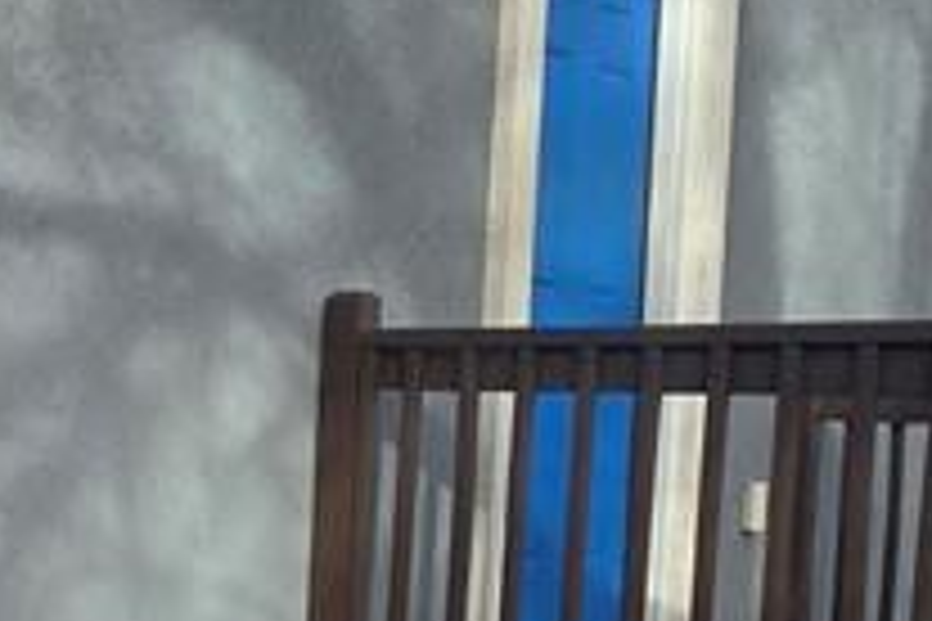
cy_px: 475
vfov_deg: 20.1
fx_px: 1734
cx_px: -203
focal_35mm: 67
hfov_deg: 26.5
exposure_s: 1/924
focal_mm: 2.2
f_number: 1.9
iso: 40
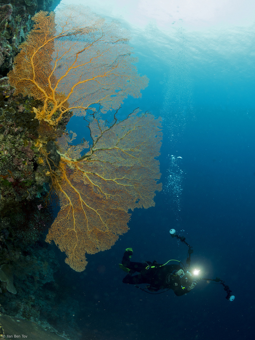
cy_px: 170
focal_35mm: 16
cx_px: 128
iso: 200
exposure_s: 1/60
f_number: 8
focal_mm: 8
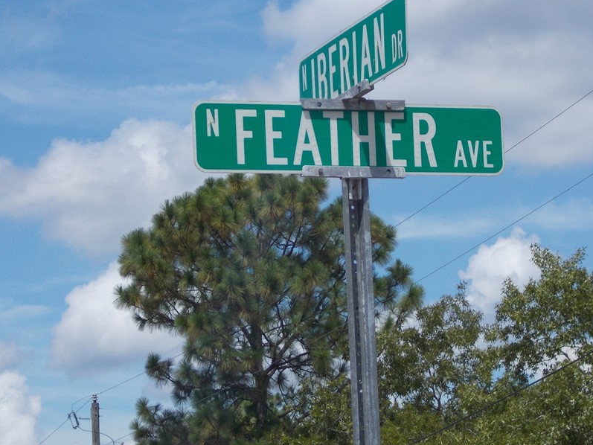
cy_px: 196
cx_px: 333
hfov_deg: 11.8
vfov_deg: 8.9
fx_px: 2861
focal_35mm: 167
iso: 80
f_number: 6.5
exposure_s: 1/320
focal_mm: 23
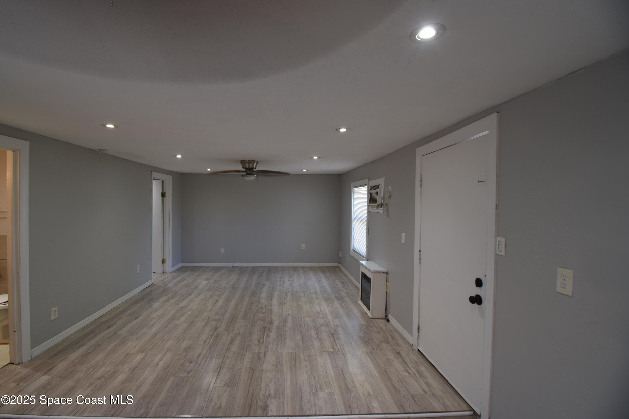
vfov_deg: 77.3
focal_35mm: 15
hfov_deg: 100.4
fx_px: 262
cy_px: 210
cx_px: 314
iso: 200
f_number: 9
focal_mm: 10
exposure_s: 1/5
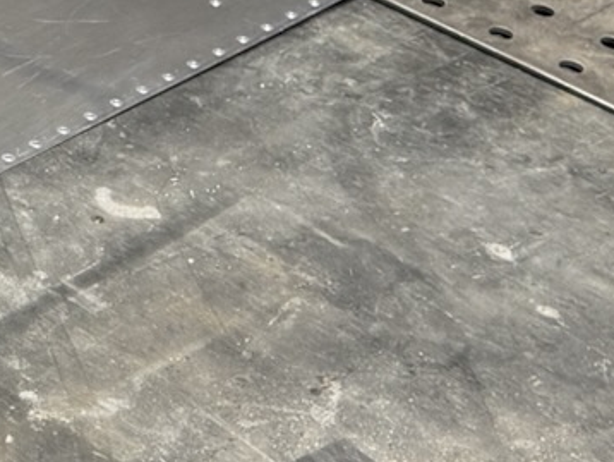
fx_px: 2378
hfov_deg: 13.0
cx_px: -571
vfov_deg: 11.1
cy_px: 115
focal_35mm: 134
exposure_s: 1/60
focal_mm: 6.76
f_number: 1.78
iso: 160
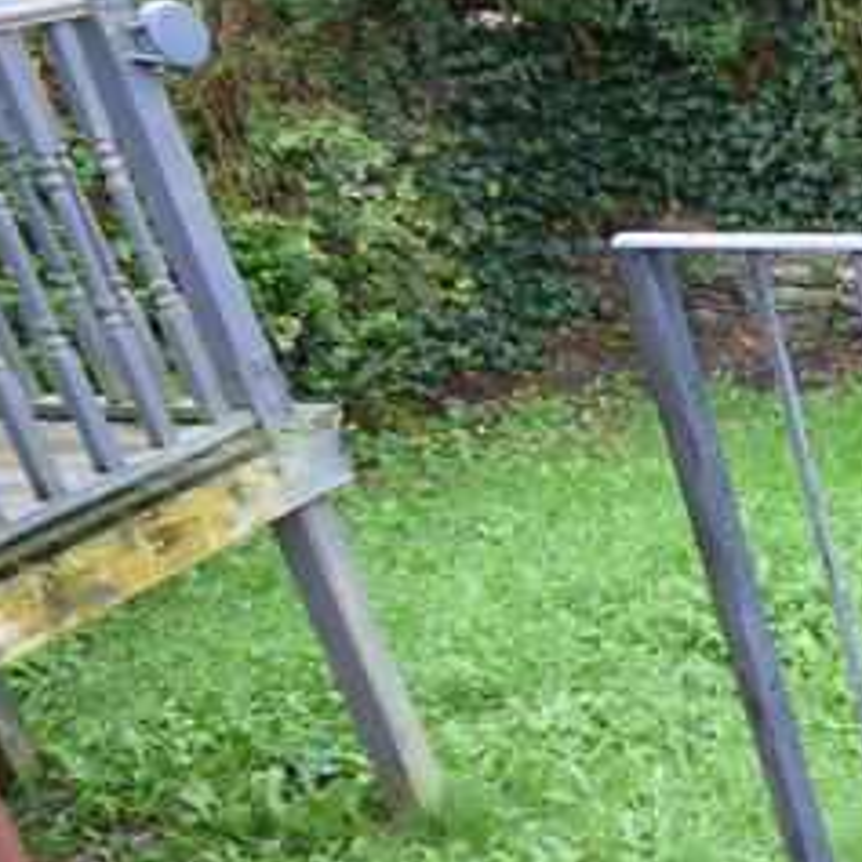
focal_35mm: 55
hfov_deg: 22.8
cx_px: 1415
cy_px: 624
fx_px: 1550
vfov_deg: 30.7
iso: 400
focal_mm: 10
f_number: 4.5
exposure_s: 1/80
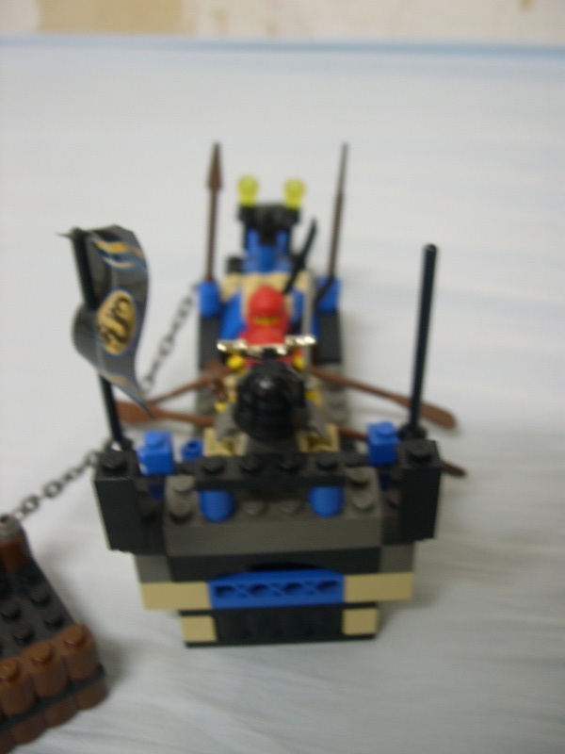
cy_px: 377
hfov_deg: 37.7
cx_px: 282
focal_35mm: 38
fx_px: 827
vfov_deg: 49.0
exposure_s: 1/10
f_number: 2.8
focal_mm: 8
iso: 100
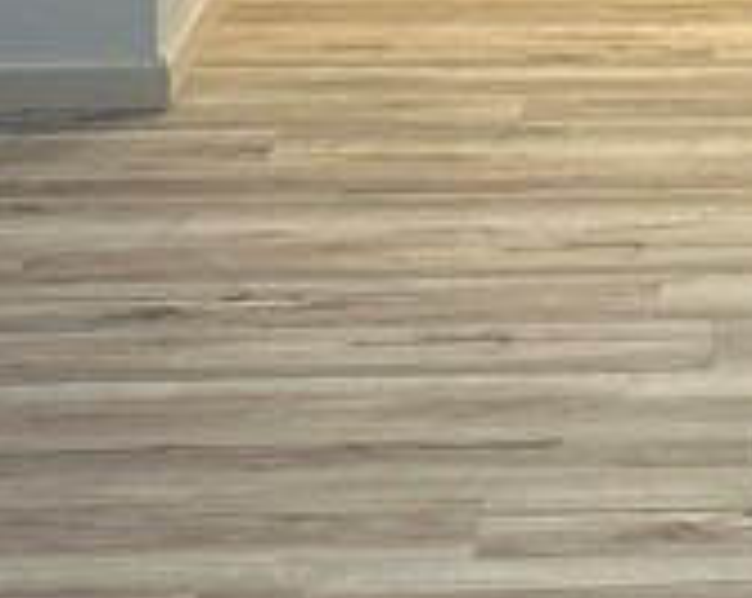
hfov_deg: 13.1
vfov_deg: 10.2
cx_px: 887
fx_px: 3199
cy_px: -400
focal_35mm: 144
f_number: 1.78
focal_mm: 6.86
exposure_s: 1/120
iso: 200
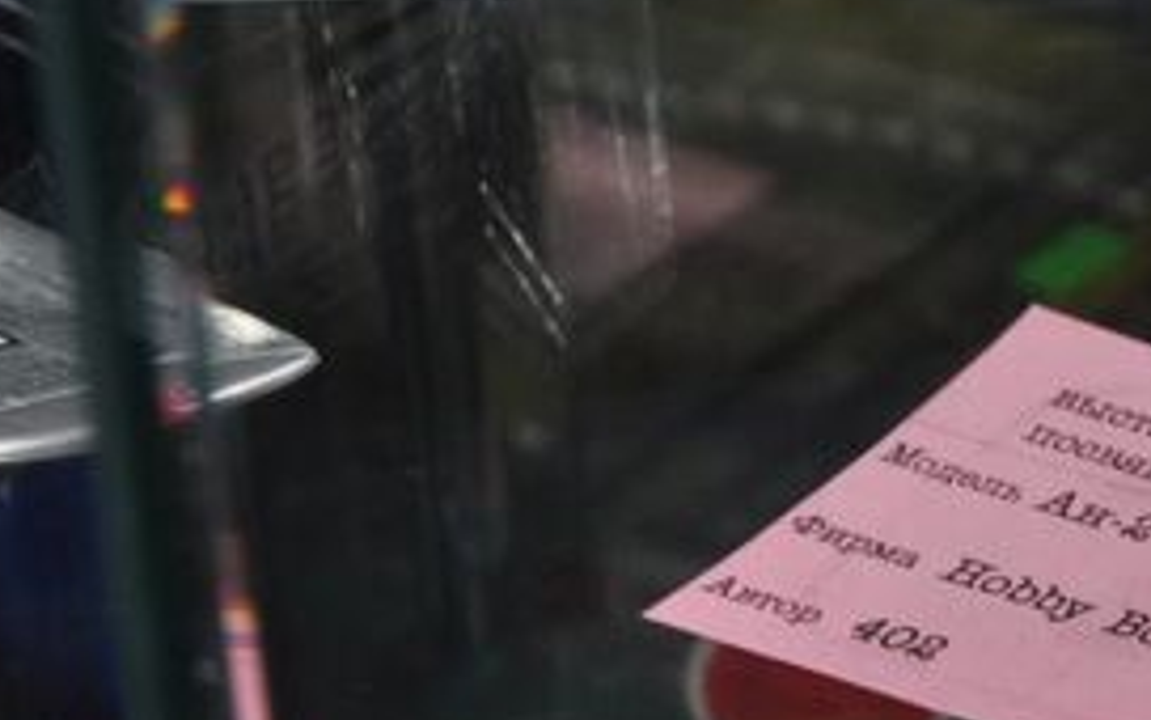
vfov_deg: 4.0
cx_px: 2505
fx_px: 10352
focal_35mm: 330
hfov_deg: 6.2
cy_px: 682
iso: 200
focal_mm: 46
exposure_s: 1/200
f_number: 10
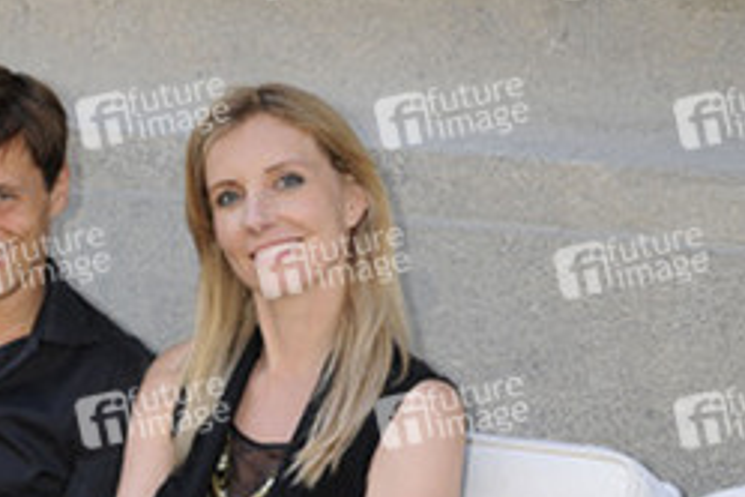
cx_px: 73
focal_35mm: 87
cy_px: 338
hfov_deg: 22.8
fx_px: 1800
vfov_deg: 15.7
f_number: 5.6
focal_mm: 48
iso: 320
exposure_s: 1/125
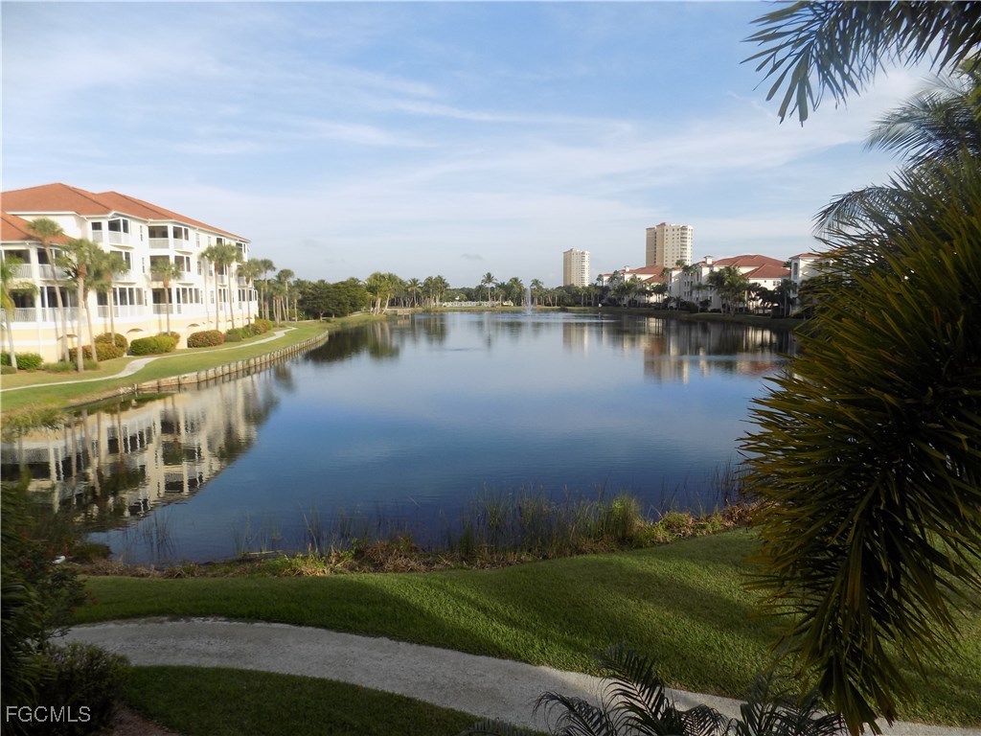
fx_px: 652
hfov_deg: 73.9
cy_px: 368
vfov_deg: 58.9
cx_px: 490
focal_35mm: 23
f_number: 3.1
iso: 80
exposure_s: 1/640
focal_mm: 4
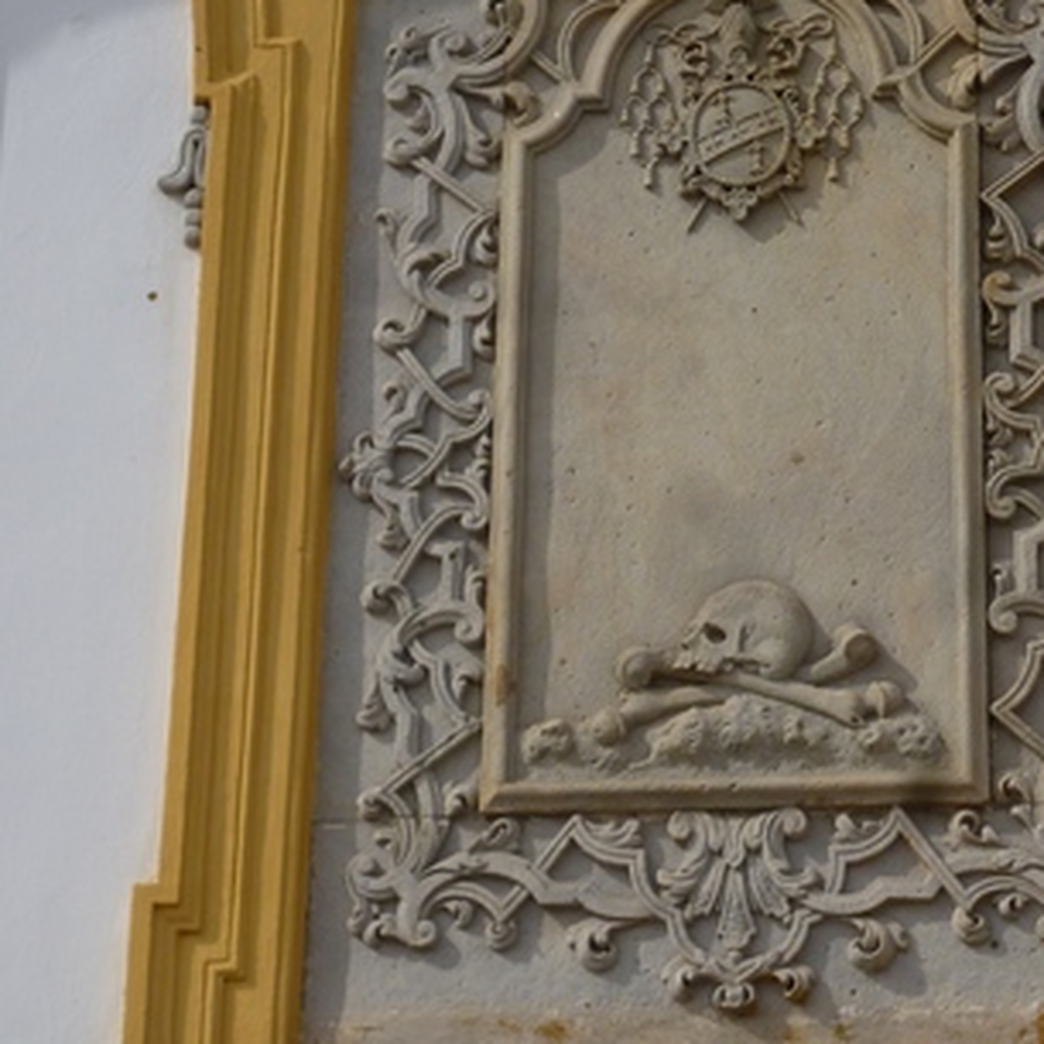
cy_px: 445
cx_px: 712
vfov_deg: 14.9
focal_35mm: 117
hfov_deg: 14.9
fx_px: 3992
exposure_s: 1/100
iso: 100
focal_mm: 11.2
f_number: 14
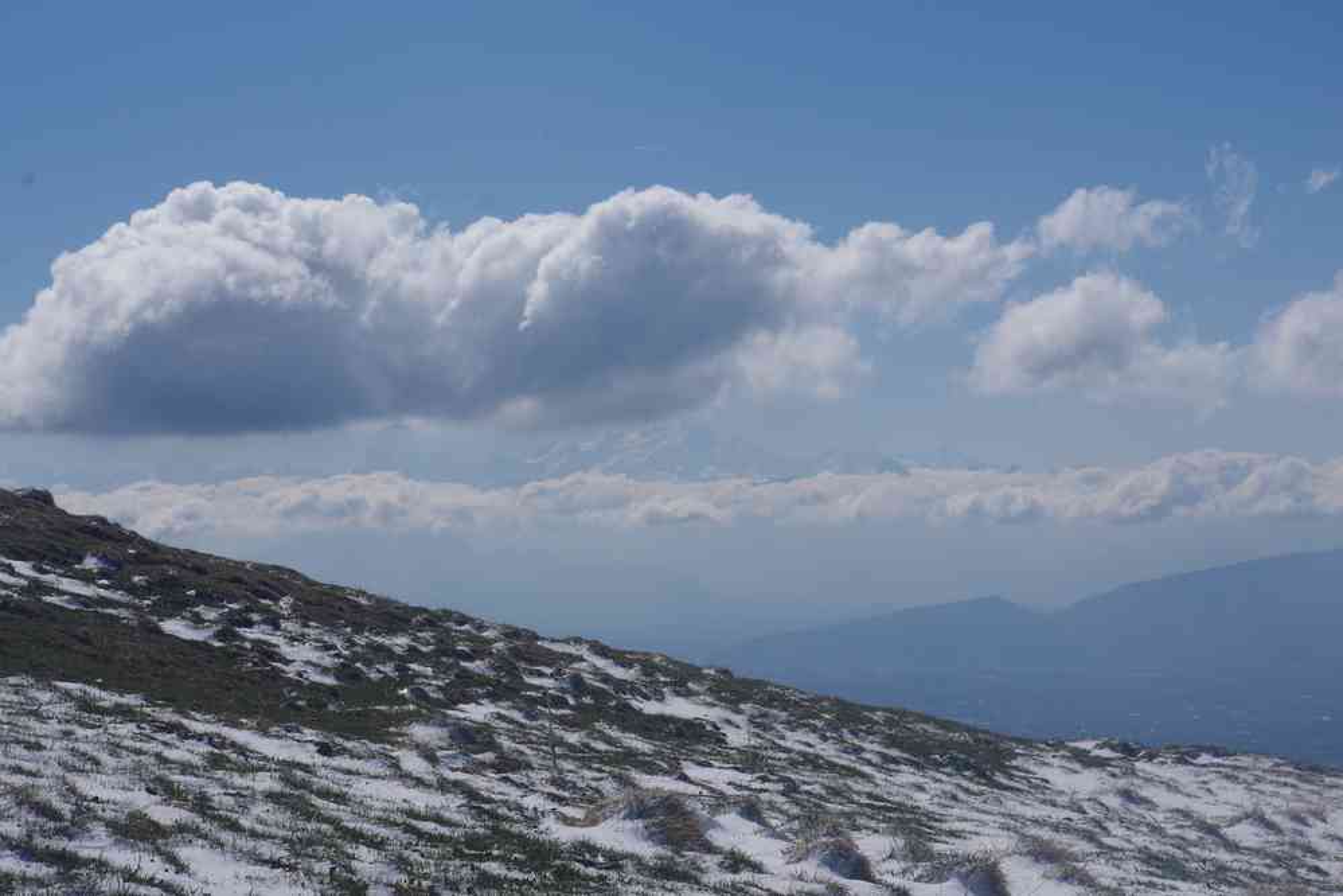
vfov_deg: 16.6
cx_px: 672
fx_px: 3077
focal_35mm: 82
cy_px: 448
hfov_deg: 24.6
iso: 100
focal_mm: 55
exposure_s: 1/200
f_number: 11
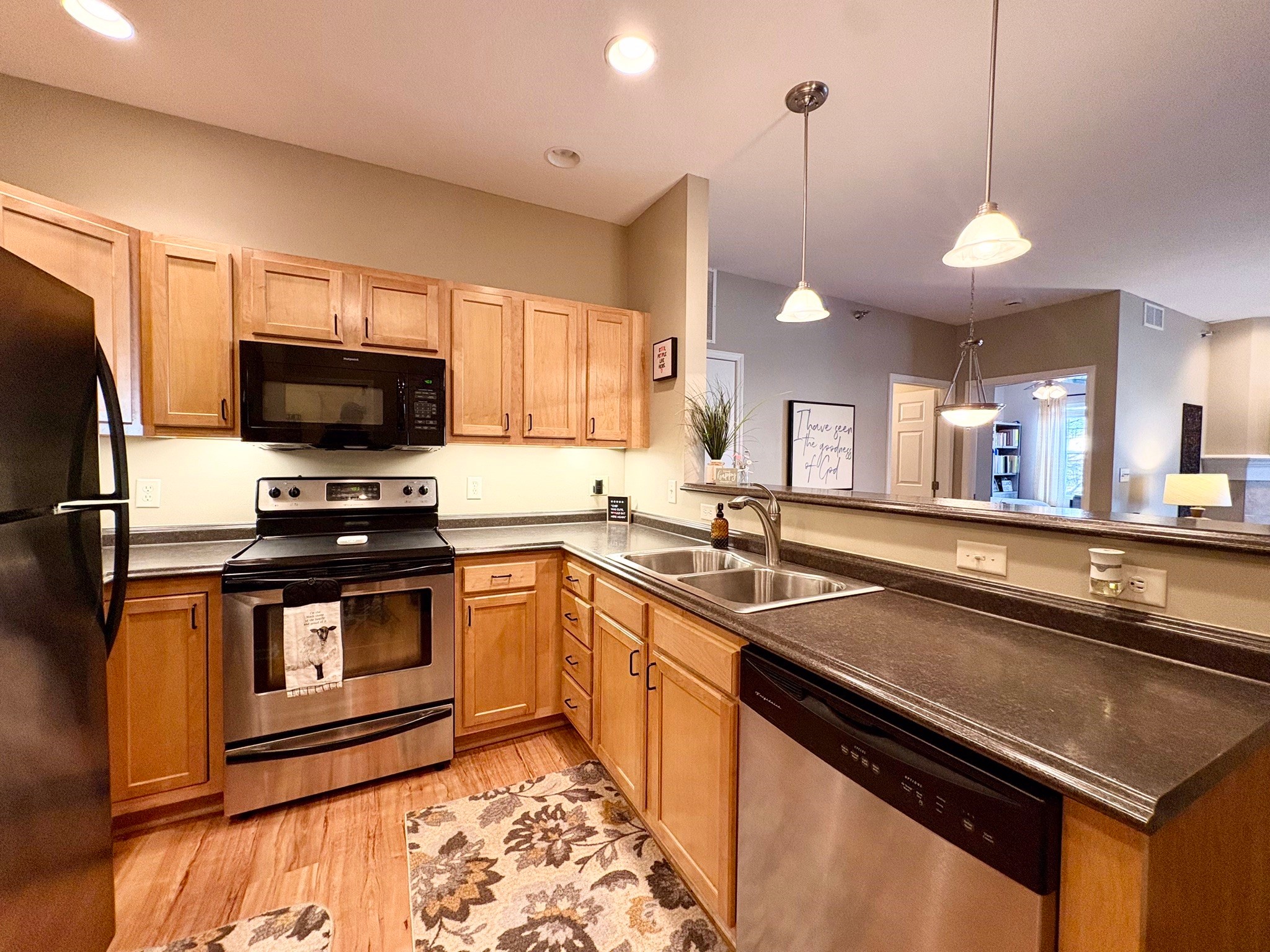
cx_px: 635
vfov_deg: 85.7
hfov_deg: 102.1
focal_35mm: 14
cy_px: 476
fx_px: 514
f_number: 2.2
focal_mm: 2.22
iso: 320
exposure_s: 1/60
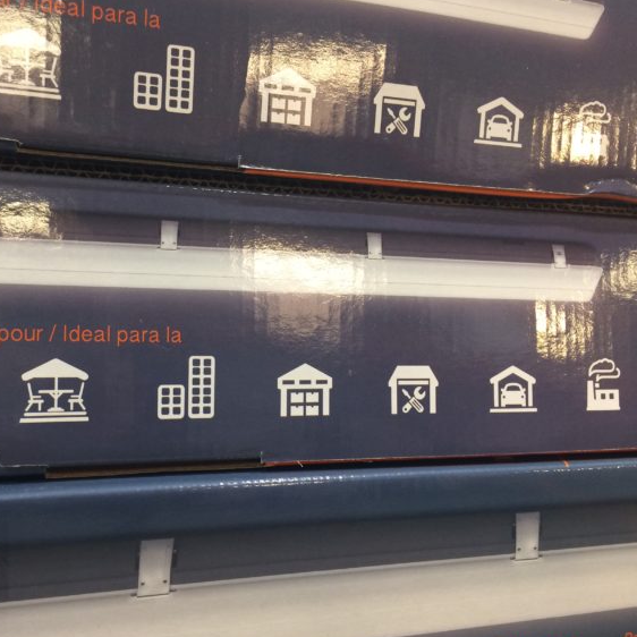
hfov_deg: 46.8
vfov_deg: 47.2
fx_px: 729
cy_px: 323
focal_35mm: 35
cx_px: 238
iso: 100
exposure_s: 1/30
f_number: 2.2
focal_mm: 4.15
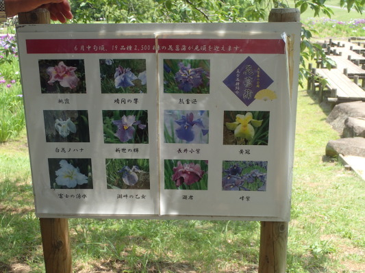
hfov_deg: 43.9
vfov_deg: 33.6
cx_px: 182
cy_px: 136
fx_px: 453
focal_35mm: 43
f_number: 4
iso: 100
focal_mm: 7.86
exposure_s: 1/160
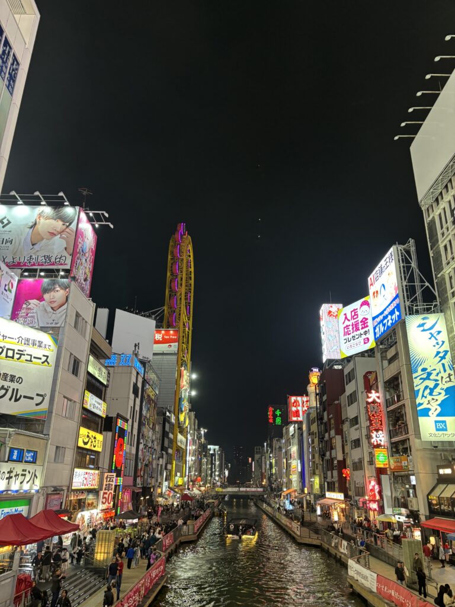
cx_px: 228
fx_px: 456
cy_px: 304
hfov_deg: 53.1
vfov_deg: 67.3
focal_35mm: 26
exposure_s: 1/60
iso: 250
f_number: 1.6
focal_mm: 5.96
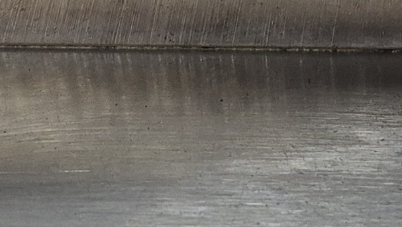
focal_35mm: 165
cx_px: 272
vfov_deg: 7.2
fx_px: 1760
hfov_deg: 13.0
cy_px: -117
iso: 320
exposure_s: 1/120
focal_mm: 5.4
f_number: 1.8
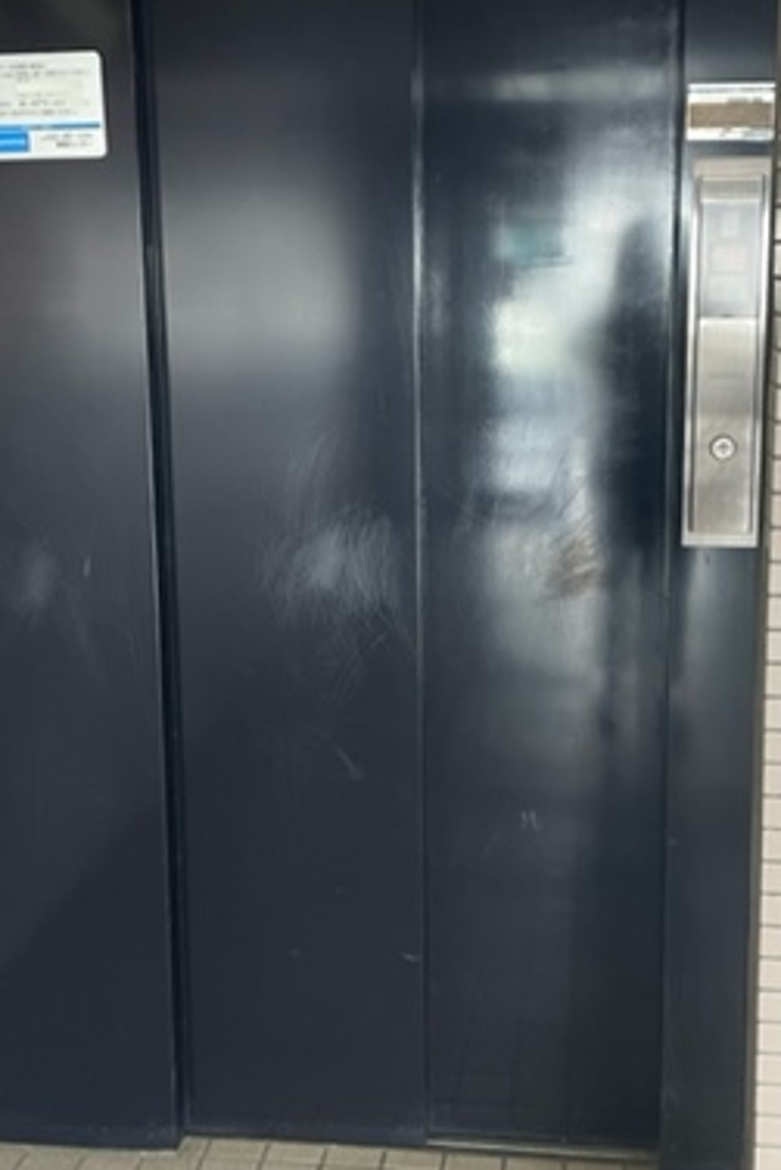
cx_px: 436
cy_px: 551
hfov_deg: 29.2
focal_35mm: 46
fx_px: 1495
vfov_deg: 42.7
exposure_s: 1/60
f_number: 1.6
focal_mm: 4.2
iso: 100
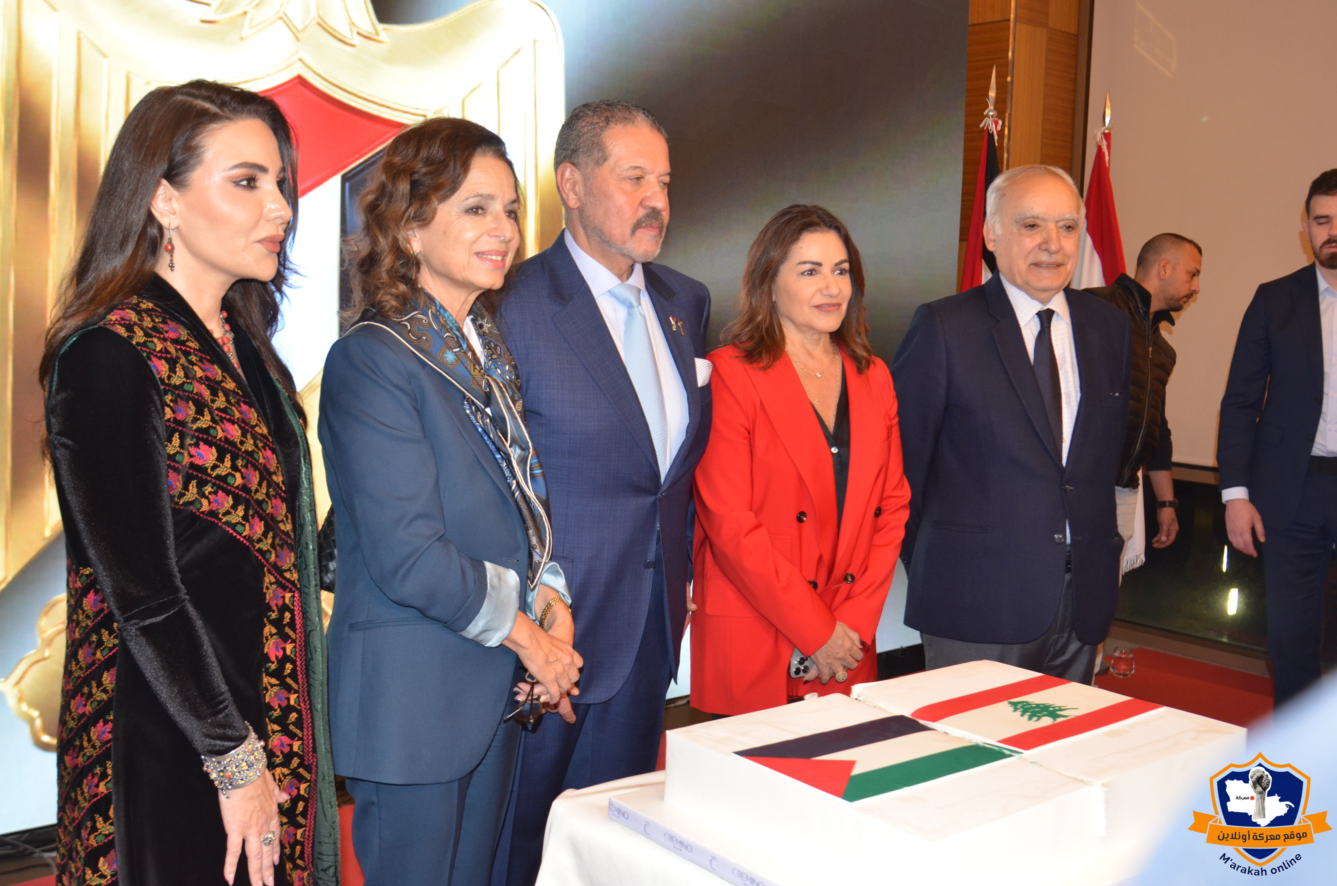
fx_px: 1334
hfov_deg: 53.2
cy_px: 443
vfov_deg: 36.7
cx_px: 668
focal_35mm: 36
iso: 800
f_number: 4
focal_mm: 24
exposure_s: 1/60
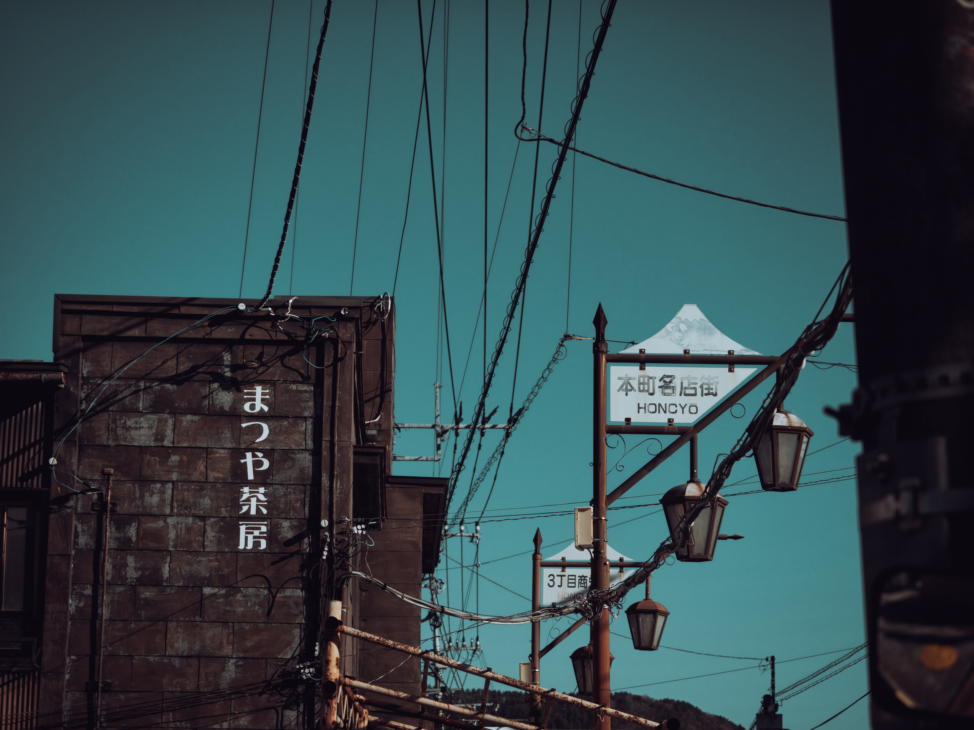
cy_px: 365
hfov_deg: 24.4
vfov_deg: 18.4
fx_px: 2251
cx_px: 487
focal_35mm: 80
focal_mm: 40
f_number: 2.8
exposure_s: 1/2500
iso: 100
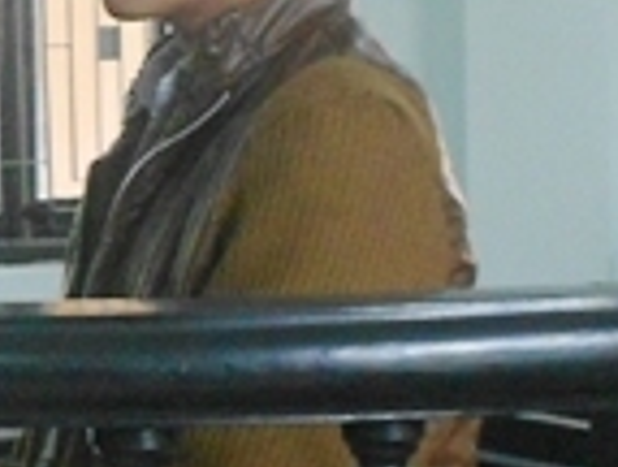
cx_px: 43
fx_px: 2380
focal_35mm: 133
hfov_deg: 14.6
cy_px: 352
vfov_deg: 11.2
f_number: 4.2
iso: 400
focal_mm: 7.9
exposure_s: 1/30
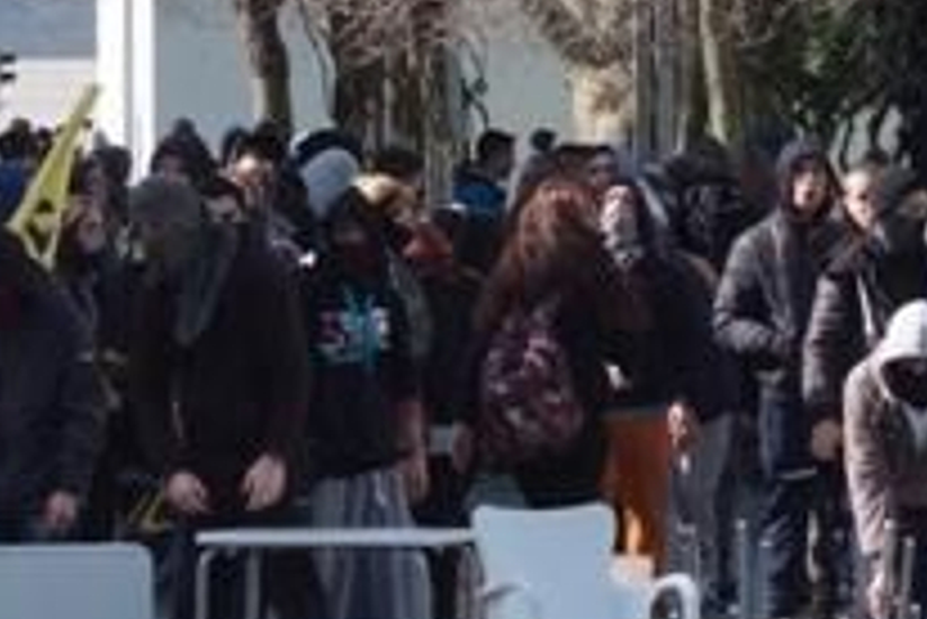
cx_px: 526
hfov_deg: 3.4
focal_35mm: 606
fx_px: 15613
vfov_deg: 2.3
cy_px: 212
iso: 500
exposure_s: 1/285
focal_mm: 130
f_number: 9
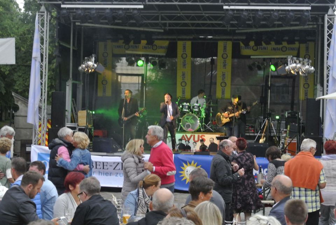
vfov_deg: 16.9
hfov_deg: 25.0
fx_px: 757
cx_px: 168
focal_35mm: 81
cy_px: 112
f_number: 5.6
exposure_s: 1/60
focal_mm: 30
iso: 800
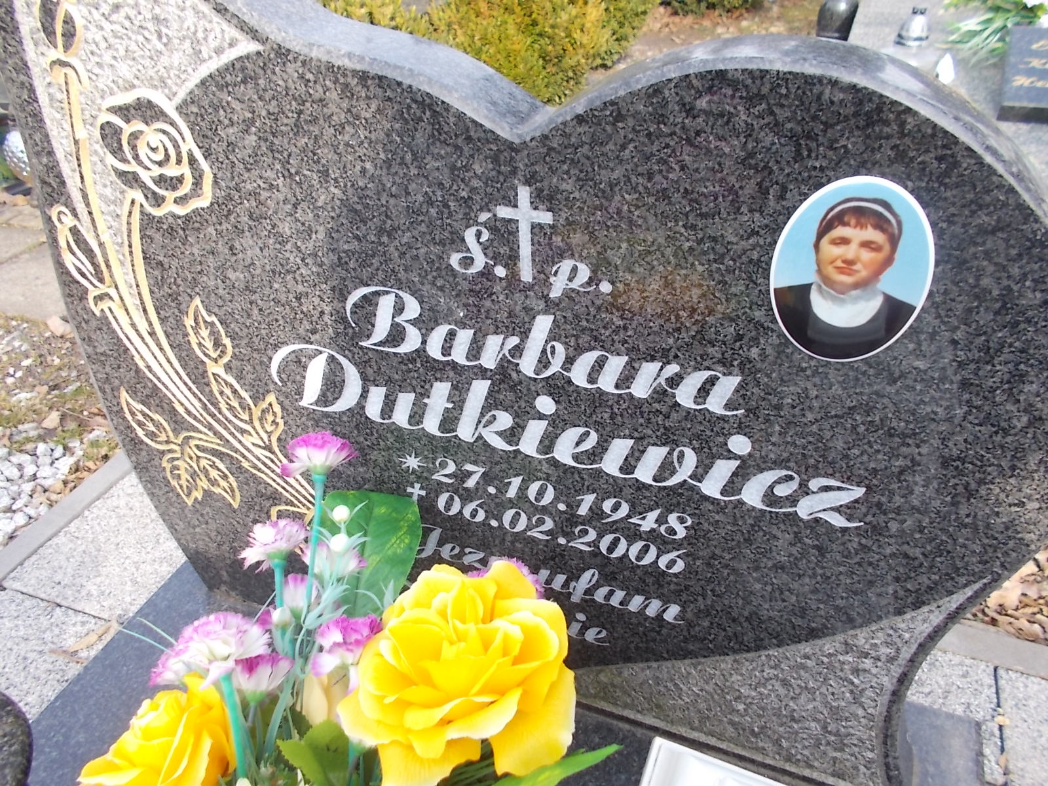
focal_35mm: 26
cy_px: 393
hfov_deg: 67.3
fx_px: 787
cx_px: 524
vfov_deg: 53.1
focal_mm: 4.6
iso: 80
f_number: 3.2
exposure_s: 1/160
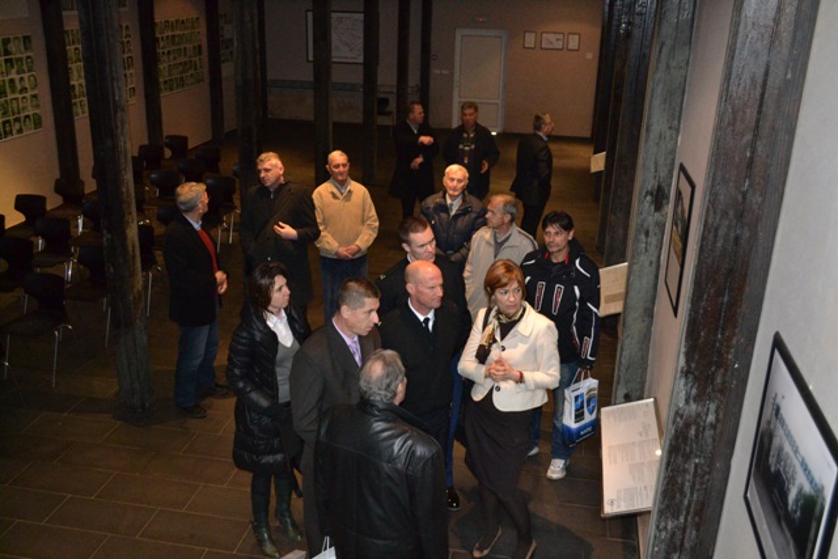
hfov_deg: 53.1
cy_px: 280
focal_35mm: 36
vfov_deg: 36.9
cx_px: 419
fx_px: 838
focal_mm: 24
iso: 3200
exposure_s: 1/60
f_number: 4
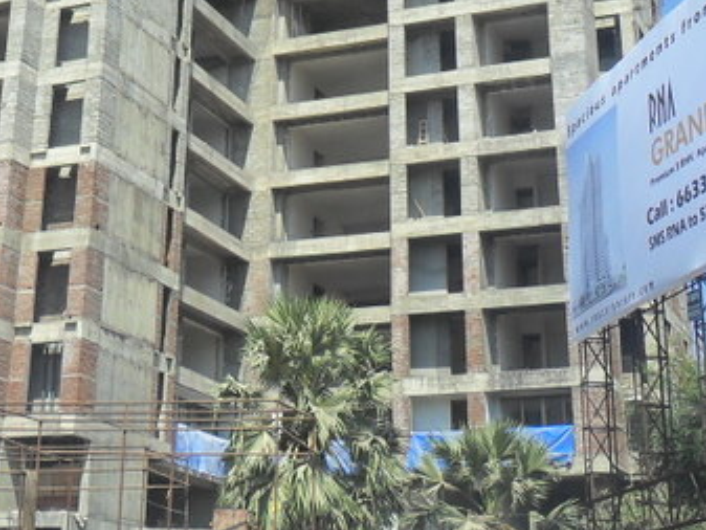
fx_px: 1551
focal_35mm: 76
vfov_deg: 18.8
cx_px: 243
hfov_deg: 25.5
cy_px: -10
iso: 100
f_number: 3.7
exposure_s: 1/1000
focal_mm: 5.7
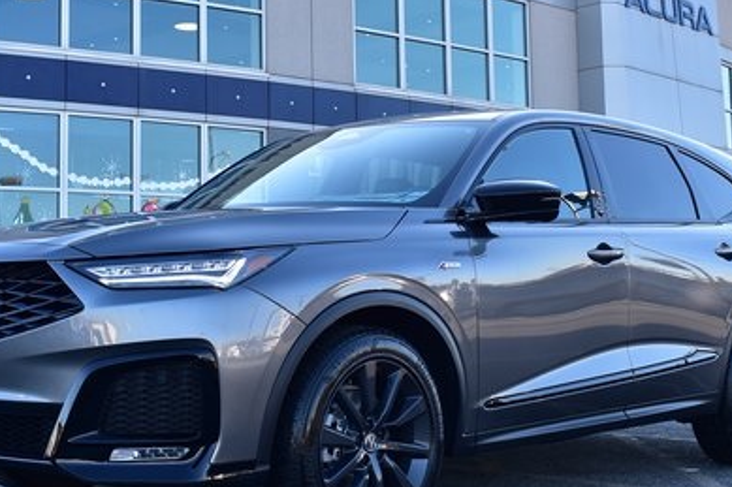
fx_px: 1256
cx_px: 369
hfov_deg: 32.5
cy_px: 184
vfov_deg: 21.9
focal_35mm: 62
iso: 100
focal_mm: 25
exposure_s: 1/125
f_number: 5.6
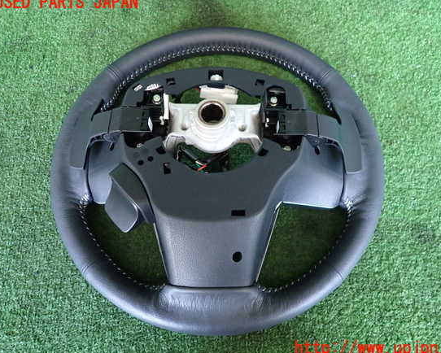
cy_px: 176
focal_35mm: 27
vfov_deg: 53.2
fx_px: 353
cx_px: 234
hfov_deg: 64.0
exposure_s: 1/30
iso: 500
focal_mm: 4.5
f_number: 2
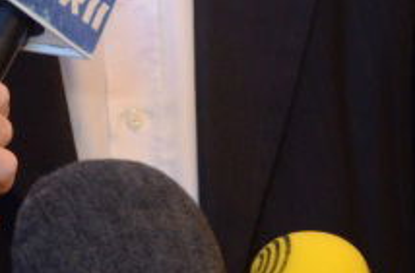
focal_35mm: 374
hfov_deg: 5.5
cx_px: 89
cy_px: -151
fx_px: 4296
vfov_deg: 3.6
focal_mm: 52
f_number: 6.3
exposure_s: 1/50
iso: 1600
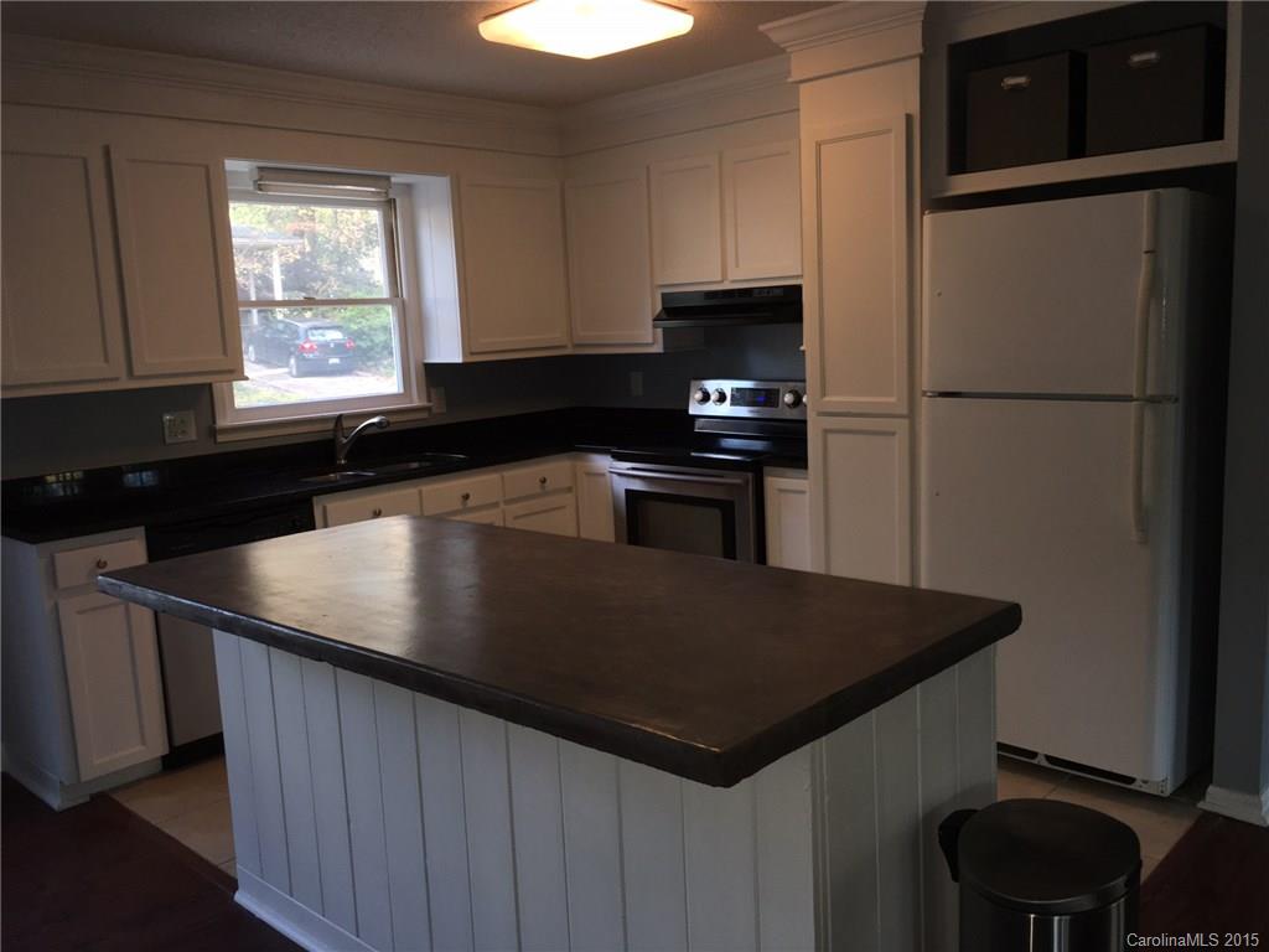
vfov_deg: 48.2
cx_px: 634
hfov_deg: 61.7
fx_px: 1063
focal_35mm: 29
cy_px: 476
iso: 25
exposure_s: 1/30
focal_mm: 4.15
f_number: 2.2
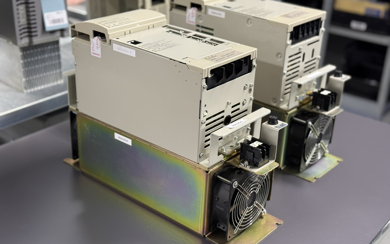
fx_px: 542
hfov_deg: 39.6
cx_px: 195
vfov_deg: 25.3
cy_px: 123
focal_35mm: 51
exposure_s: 1/33
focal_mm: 6.76
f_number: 1.78
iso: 200
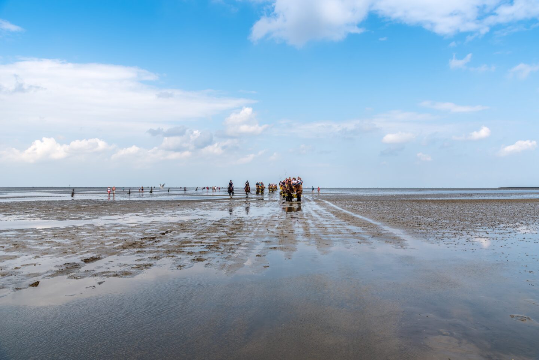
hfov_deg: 61.9
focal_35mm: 30
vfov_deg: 43.6
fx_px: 449
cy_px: 180
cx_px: 270
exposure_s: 1/320
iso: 100
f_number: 8
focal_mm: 30
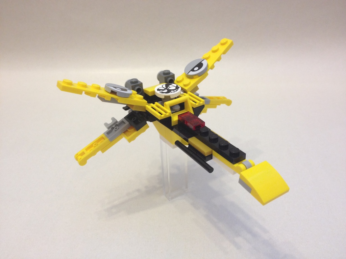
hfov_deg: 52.6
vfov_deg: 40.7
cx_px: 173
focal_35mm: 35
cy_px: 130
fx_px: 350
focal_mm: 4.28
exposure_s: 1/20
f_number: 2.4
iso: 125
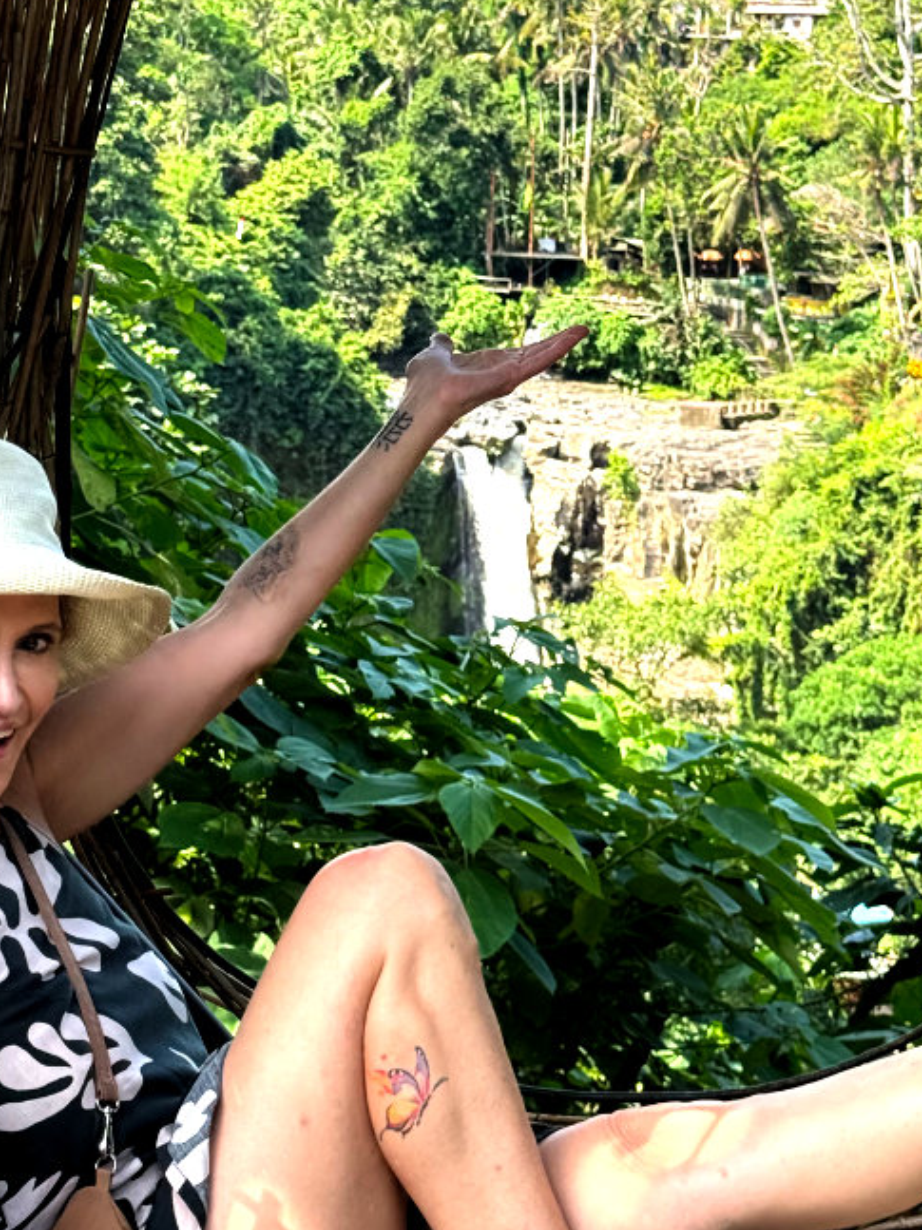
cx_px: 555
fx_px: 3162
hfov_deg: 16.6
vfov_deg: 21.9
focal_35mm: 89
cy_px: 428
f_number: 1.8
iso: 100
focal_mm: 6.8
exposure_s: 1/1242
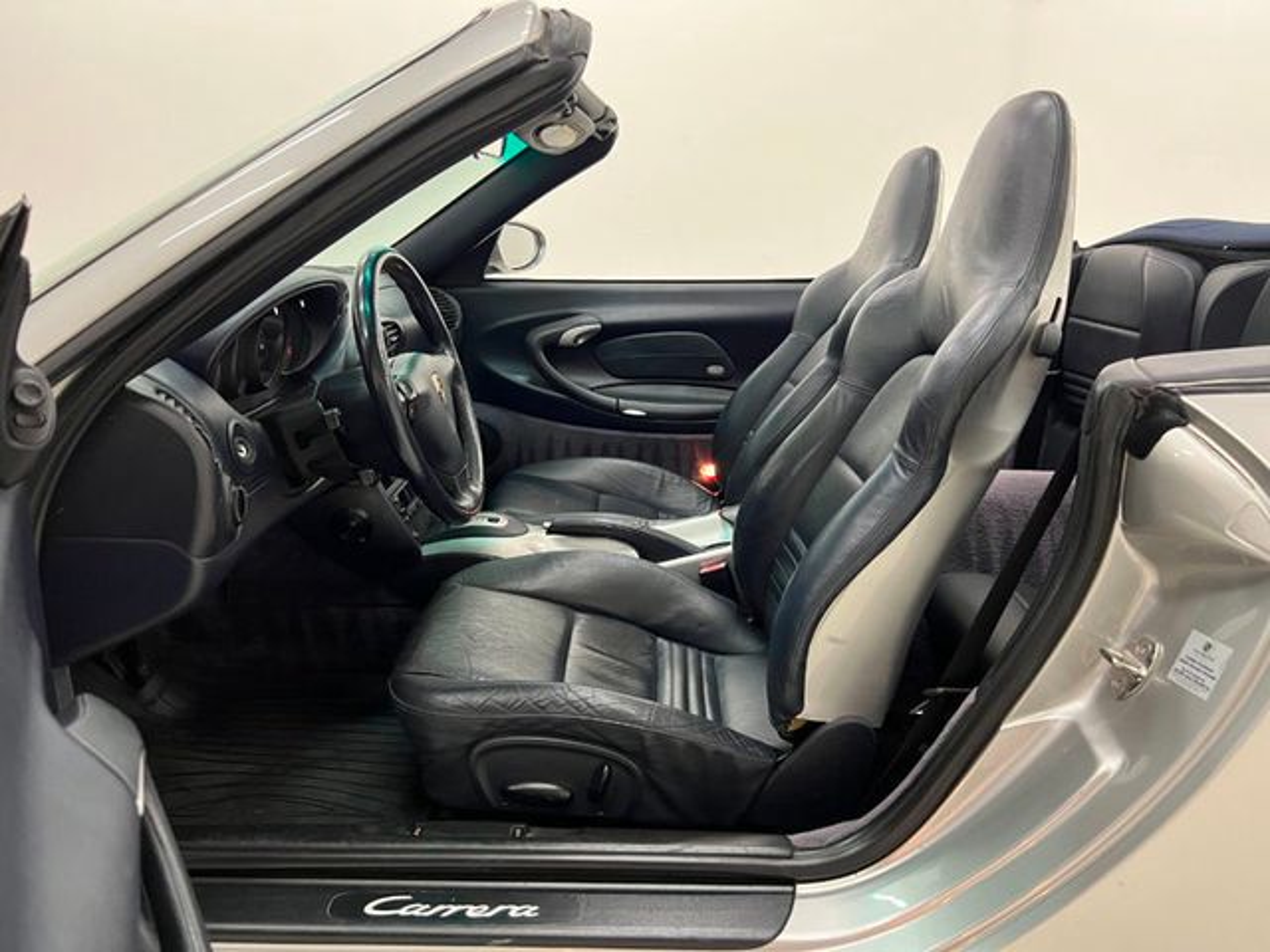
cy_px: 476
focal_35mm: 26
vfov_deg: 53.1
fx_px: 954
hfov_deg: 67.3
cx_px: 635
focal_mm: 5.7
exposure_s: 1/60
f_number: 1.5
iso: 400
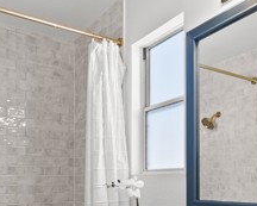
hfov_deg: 46.8
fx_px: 297
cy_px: 185
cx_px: 119
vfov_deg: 36.0
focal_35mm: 39
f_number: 9
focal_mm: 14
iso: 100
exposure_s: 1.6
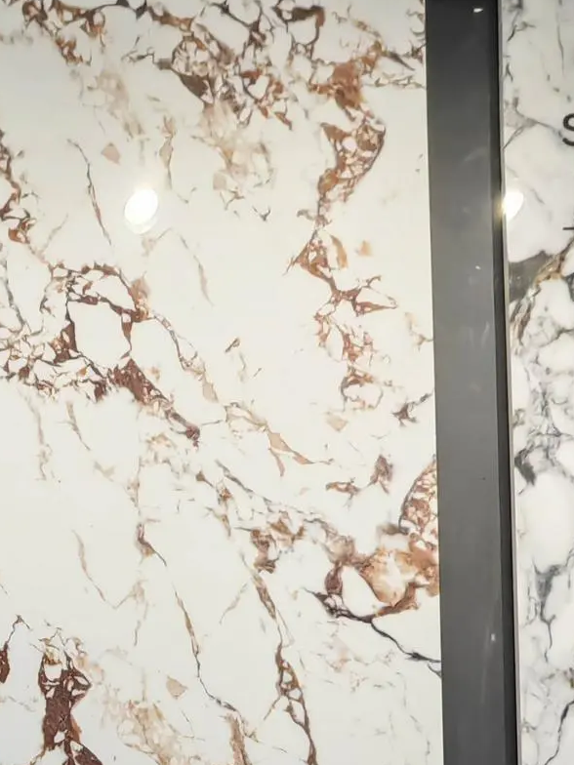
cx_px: -149
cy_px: 1119
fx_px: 1128
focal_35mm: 51
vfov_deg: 27.4
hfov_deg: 25.1
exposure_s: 1/100
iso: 100
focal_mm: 2.35
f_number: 2.2
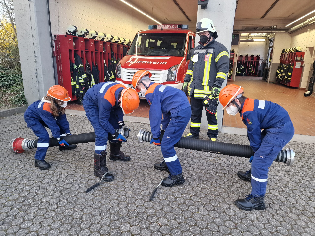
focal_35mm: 23
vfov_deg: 58.9
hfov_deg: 73.9
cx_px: 158
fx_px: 209
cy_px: 118
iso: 160
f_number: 1.8
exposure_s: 1/180
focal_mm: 6.4
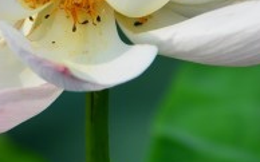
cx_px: 150
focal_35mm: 3023
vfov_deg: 0.4
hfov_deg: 0.7
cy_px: -29
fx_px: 21408
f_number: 6.3
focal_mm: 600
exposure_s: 1/400
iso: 100
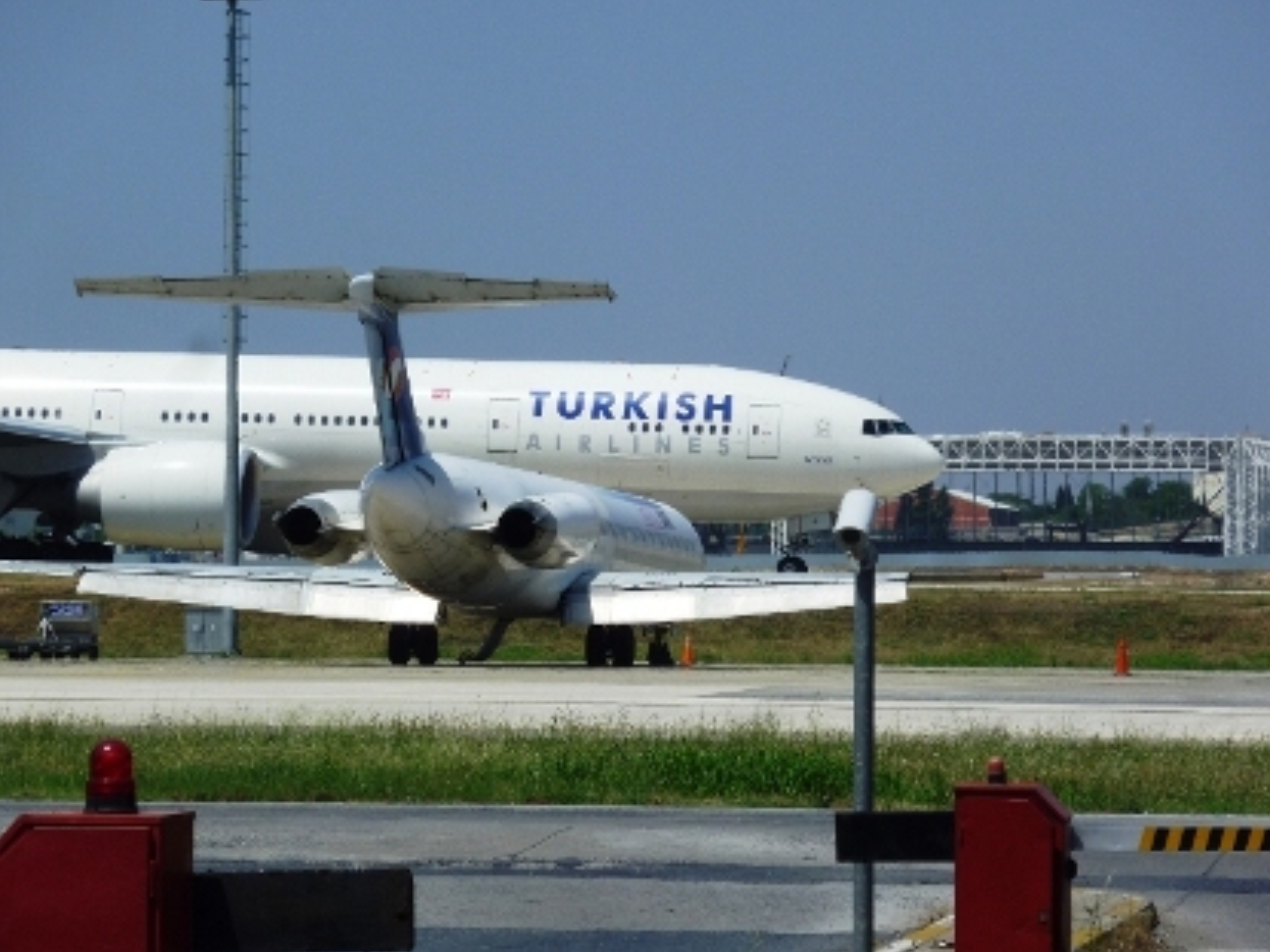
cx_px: 624
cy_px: 456
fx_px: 6492
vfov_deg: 8.4
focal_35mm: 177
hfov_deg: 11.2
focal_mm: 29.9
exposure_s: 1/640
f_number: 5.8
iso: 80
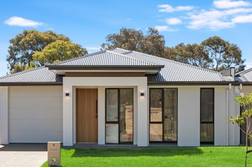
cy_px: 92
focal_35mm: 44
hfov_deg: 44.4
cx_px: 108
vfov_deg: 30.5
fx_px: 308
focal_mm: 37
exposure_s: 1/100
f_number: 7.1
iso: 50
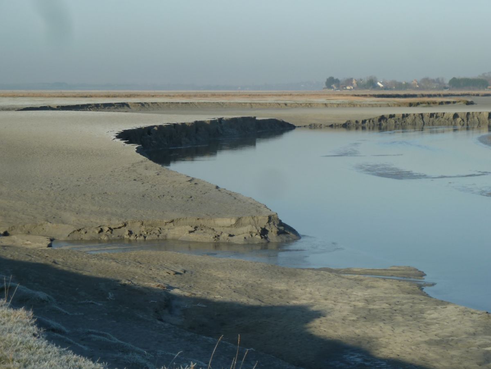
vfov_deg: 14.2
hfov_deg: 18.9
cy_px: 184
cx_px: 246
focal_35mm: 104
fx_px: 1475
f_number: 4.3
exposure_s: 1/400
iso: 80
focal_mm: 17
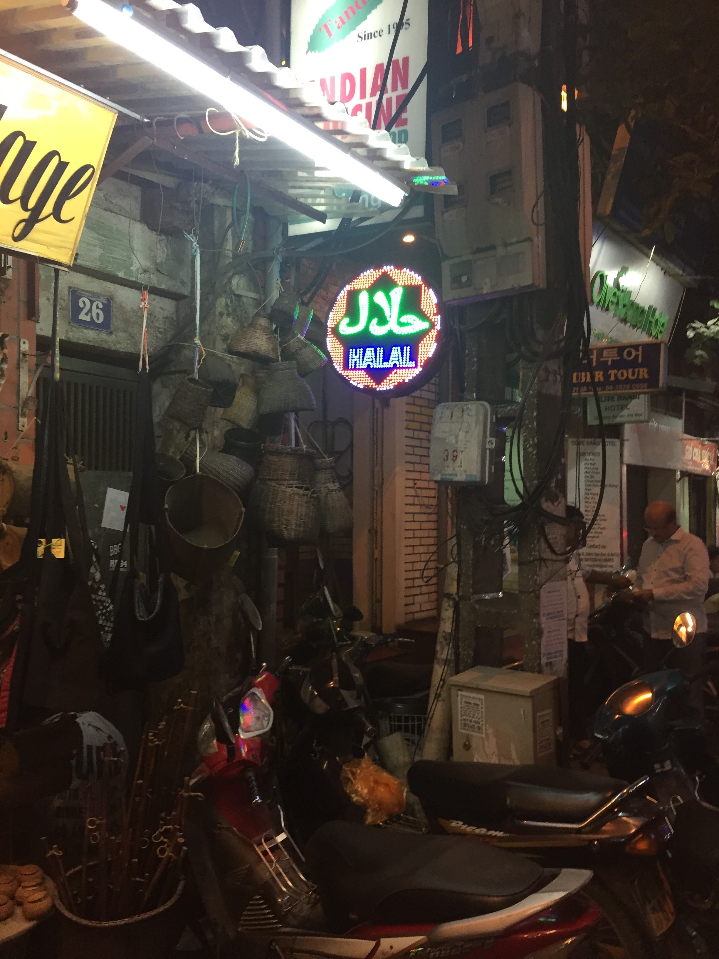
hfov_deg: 48.2
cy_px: 480
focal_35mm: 29
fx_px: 803
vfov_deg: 61.7
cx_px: 360
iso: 160
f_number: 2.2
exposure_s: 1/33
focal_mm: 4.15
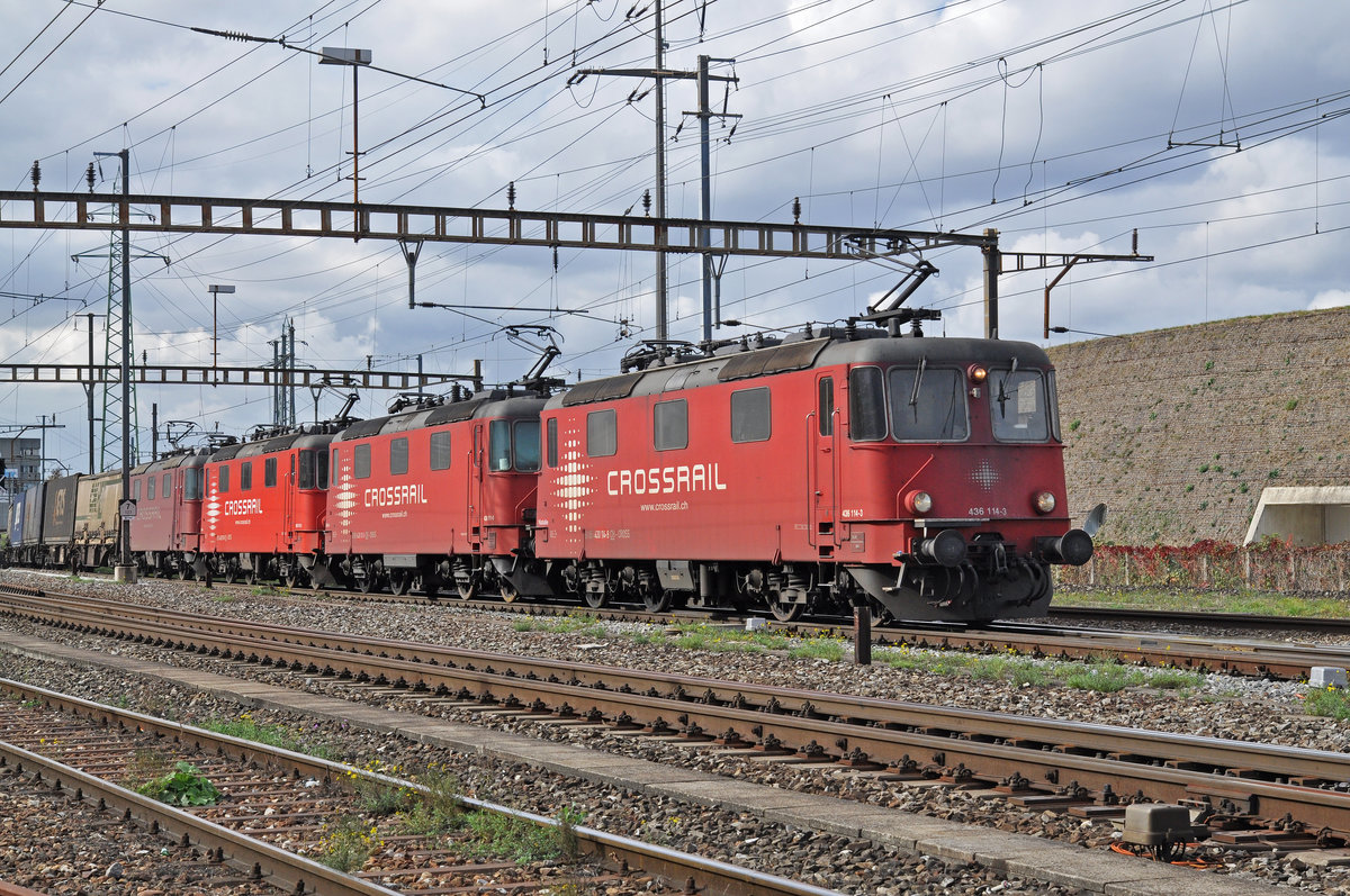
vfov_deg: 20.6
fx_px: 2472
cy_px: 448
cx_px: 675
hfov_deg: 30.5
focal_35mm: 66
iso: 400
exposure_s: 1/800
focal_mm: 44
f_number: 7.1
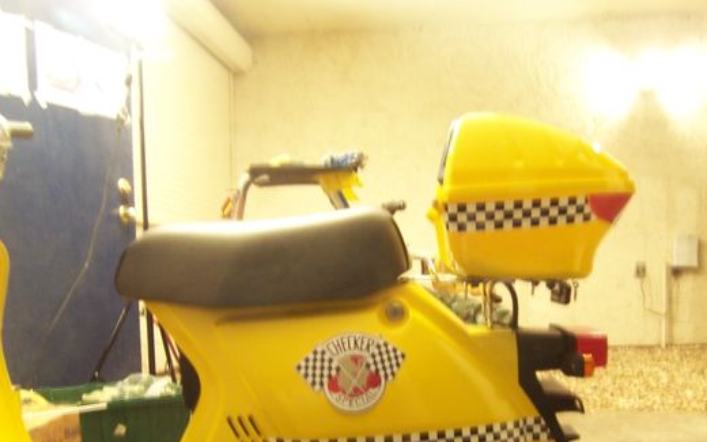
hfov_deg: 62.6
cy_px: 317
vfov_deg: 40.9
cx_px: 402
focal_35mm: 30
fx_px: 578
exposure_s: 1/2
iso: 160
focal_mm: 3.8
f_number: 2.8
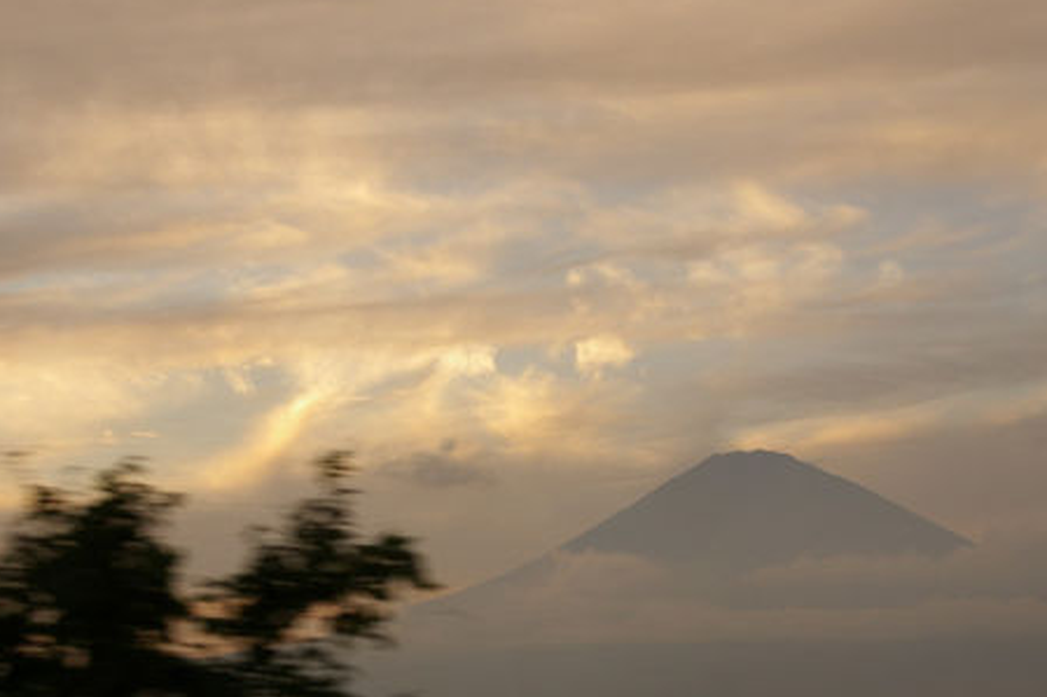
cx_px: 498
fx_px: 2151
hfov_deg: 27.4
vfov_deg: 18.3
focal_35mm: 74
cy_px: 475
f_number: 4.5
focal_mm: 34
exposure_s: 1/100
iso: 200
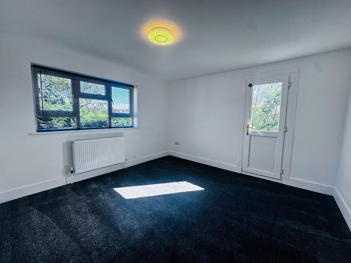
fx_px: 142
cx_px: 176
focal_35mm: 14
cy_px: 132
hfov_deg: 102.1
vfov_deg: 85.7
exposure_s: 1/126
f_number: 2.2
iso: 40
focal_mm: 2.22
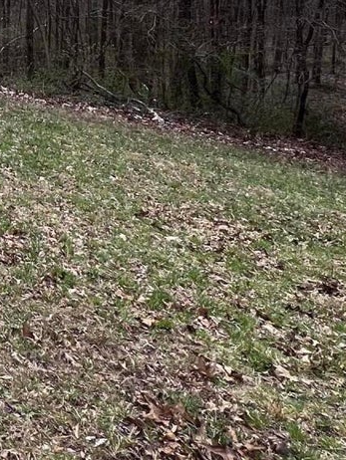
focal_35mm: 45
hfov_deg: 22.9
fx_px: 599
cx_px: -228
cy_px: -17
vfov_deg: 36.9
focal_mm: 1.57
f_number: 1.8
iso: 32
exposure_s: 1/1908
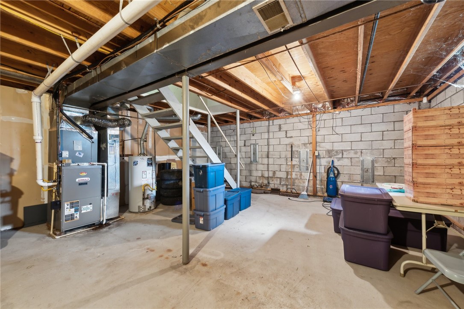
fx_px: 180
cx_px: 232
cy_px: 154
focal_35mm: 14
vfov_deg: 81.2
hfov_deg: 104.2
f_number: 11
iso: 80
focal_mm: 14
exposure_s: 4
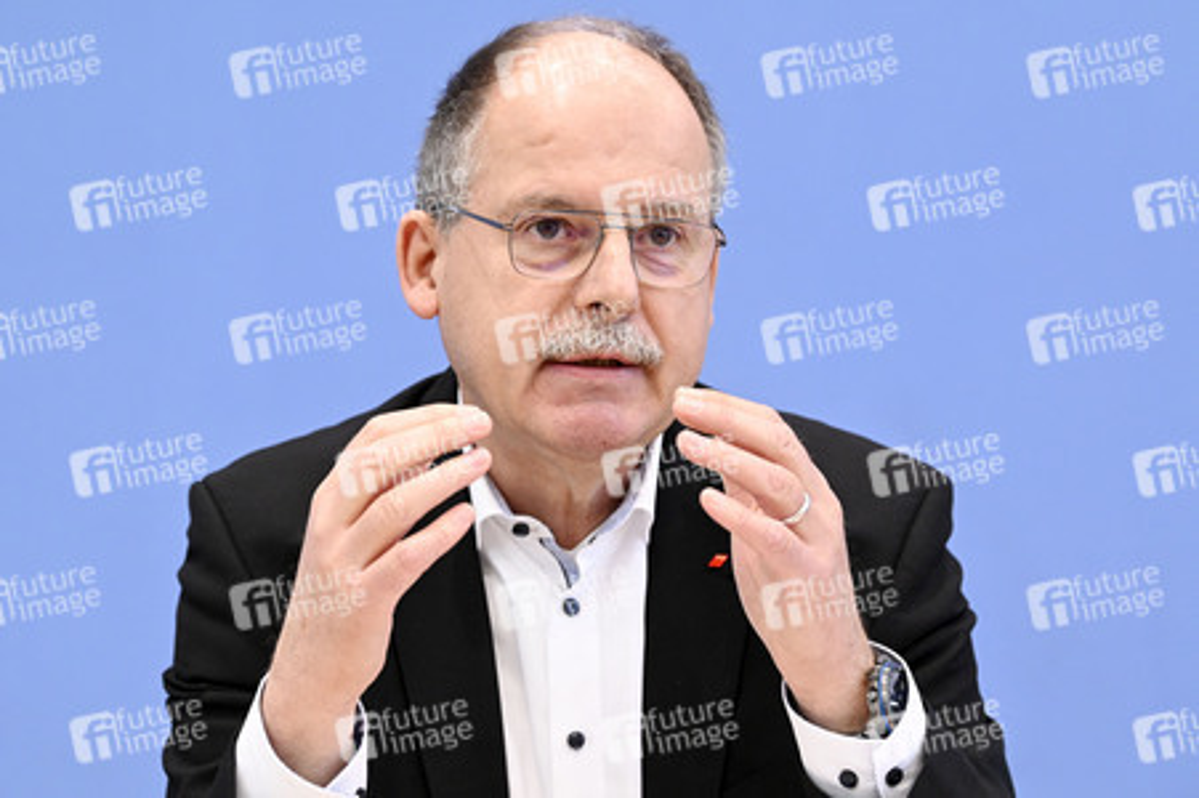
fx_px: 4326
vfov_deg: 10.5
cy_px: 399
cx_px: 600
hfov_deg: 15.8
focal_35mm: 130
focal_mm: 130
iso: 5000
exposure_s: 1/640
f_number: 5.6
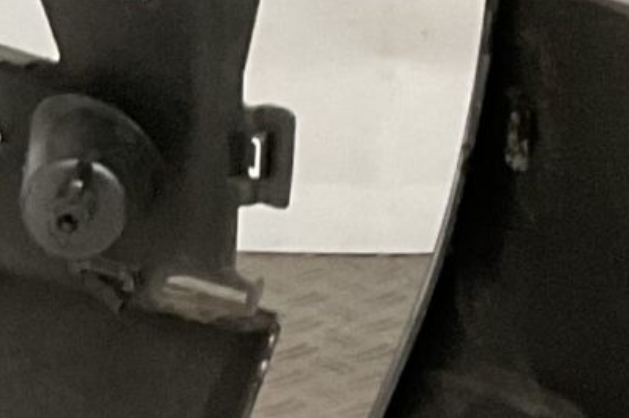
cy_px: 879
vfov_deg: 6.8
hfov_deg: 10.0
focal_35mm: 194
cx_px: -534
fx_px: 3388
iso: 160
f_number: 1.8
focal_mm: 3
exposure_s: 1/50
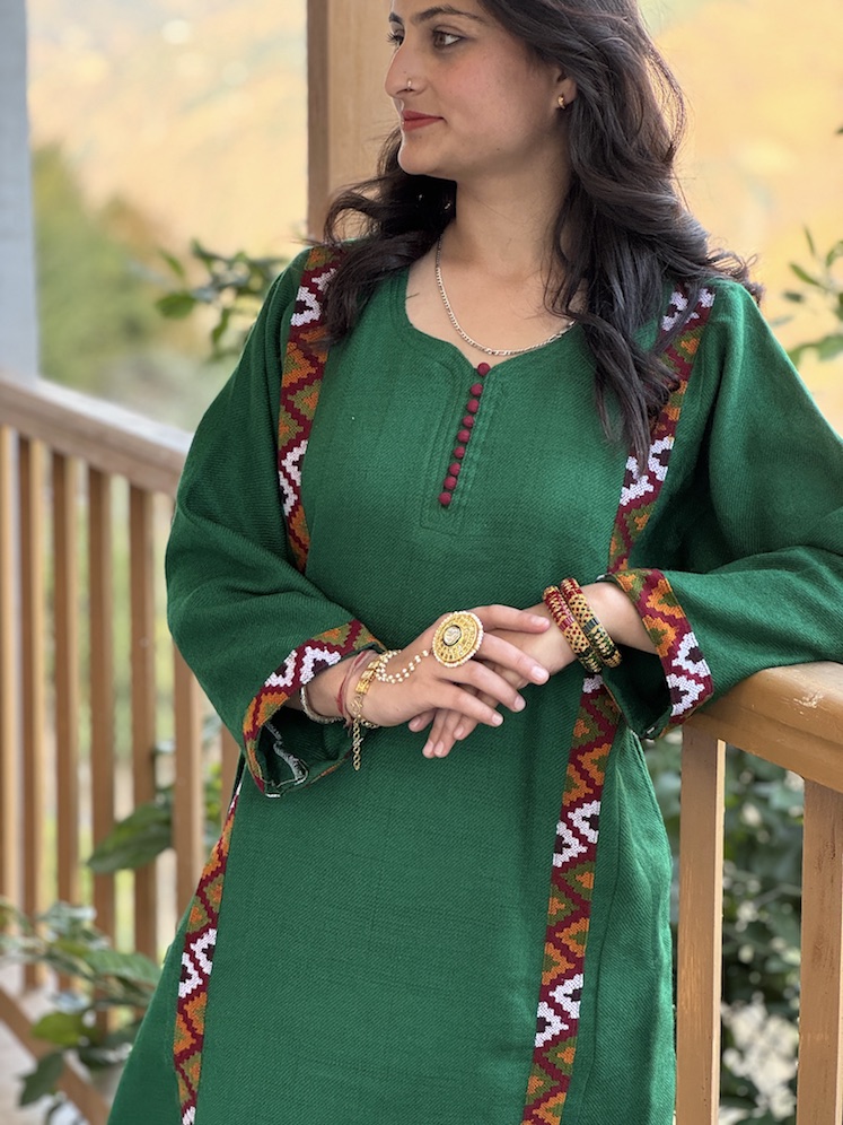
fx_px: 2500
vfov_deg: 25.3
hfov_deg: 19.1
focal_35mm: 77
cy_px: 562
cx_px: 422
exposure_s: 1/99
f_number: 2.8
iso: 125
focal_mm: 9
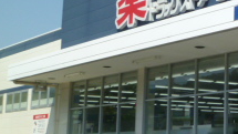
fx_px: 511
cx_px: 321
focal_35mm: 81
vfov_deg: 14.9
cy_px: 45
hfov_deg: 22.9
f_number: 4.5
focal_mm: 4.5
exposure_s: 1/500
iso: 80
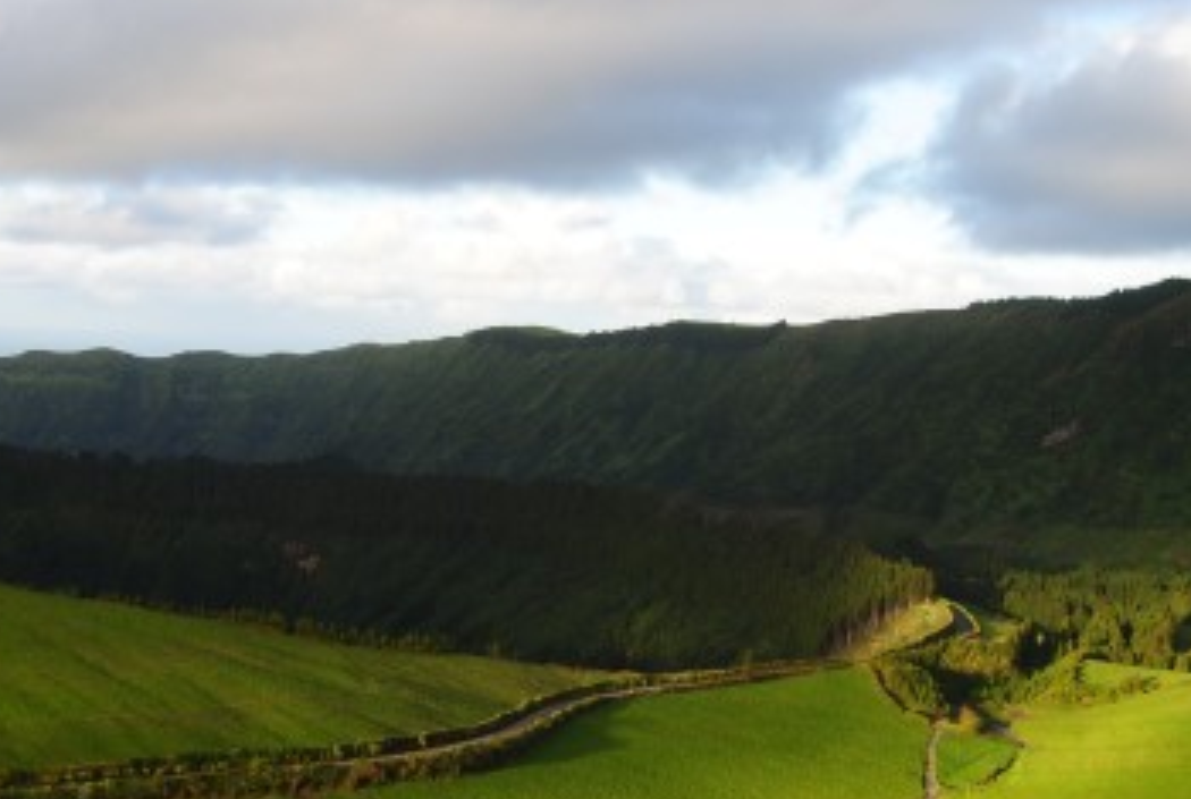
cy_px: 576
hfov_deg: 35.8
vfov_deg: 25.0
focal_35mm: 54
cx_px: 265
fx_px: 1790
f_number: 9
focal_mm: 18
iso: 200
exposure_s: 1/125
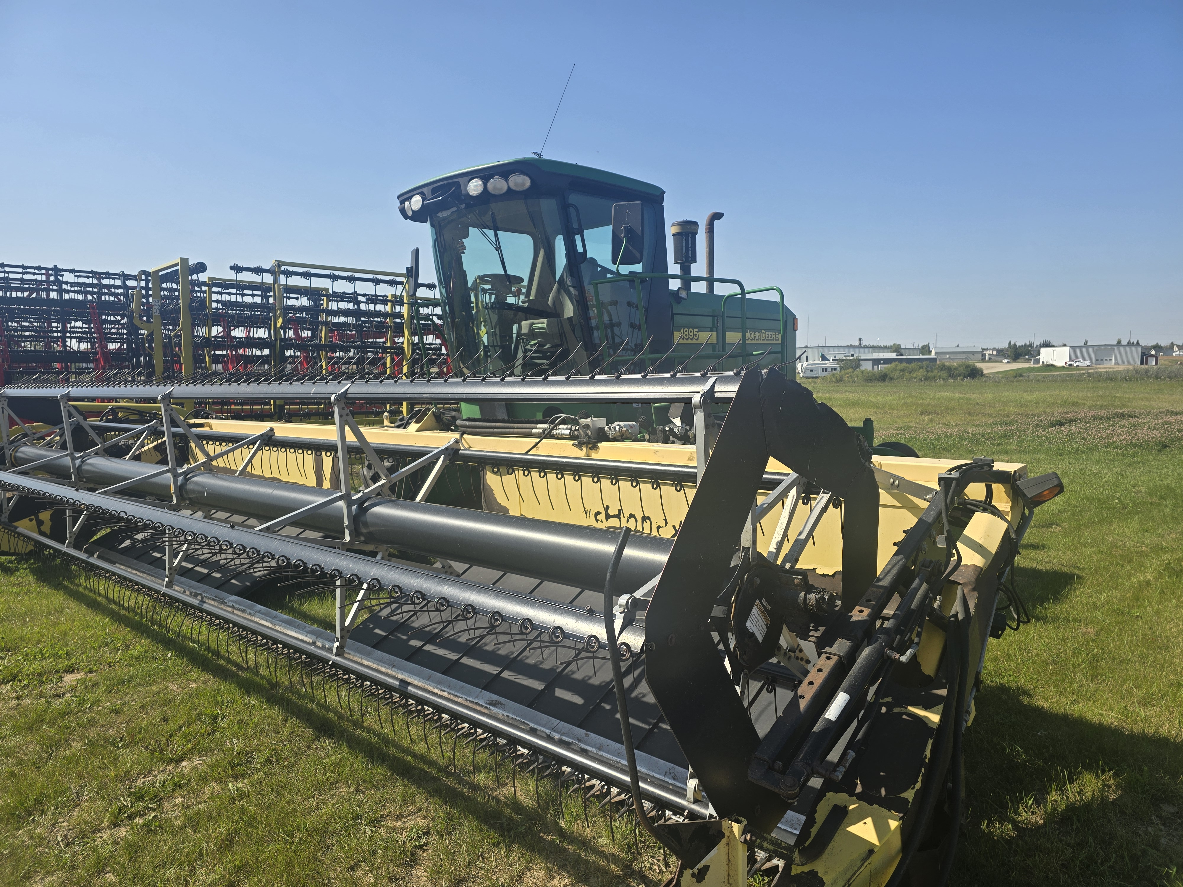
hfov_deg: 73.9
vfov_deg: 58.9
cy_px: 444
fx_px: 786
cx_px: 592
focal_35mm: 23
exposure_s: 1/711
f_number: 1.7
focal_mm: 6.3
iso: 12
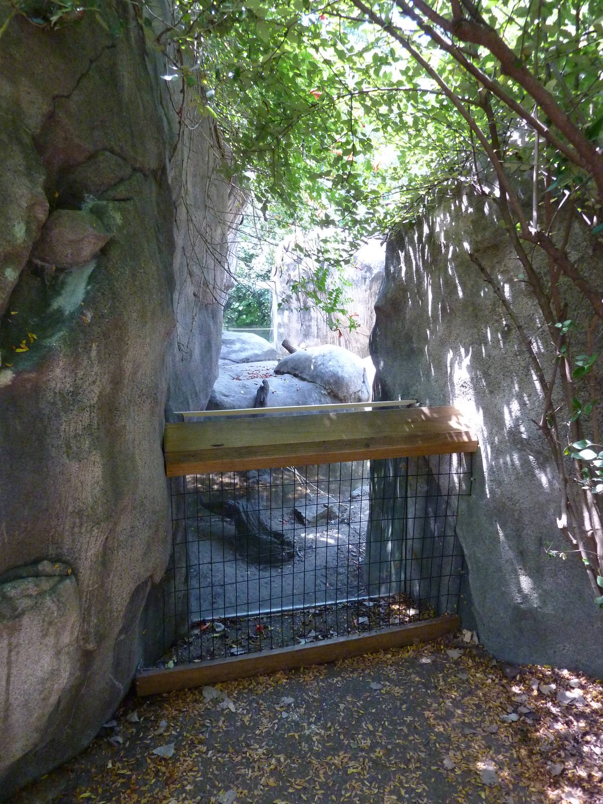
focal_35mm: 25
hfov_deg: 54.9
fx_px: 581
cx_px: 302
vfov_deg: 69.4
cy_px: 402
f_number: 3.3
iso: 400
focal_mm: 4.1
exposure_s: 1/100
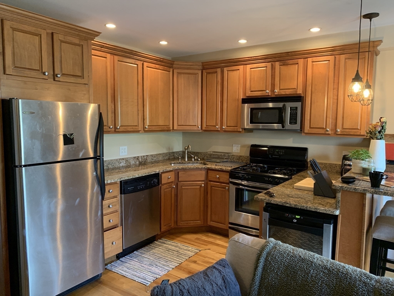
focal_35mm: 26
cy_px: 148
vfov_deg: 53.1
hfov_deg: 67.3
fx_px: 296
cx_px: 197
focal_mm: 4.25
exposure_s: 1/60
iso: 250
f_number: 1.8
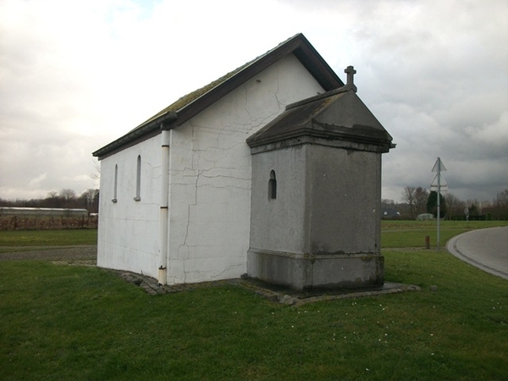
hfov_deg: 56.8
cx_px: 254
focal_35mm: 32
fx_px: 470
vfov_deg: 44.2
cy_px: 190
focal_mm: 5.7
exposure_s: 1/40
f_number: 8.8
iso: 80
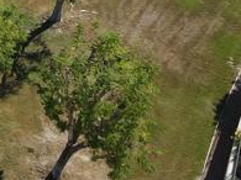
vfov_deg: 10.5
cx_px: -190
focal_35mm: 126
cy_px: -211
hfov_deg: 13.9
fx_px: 877
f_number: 2.8
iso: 100
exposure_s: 1/500
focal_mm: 4.5
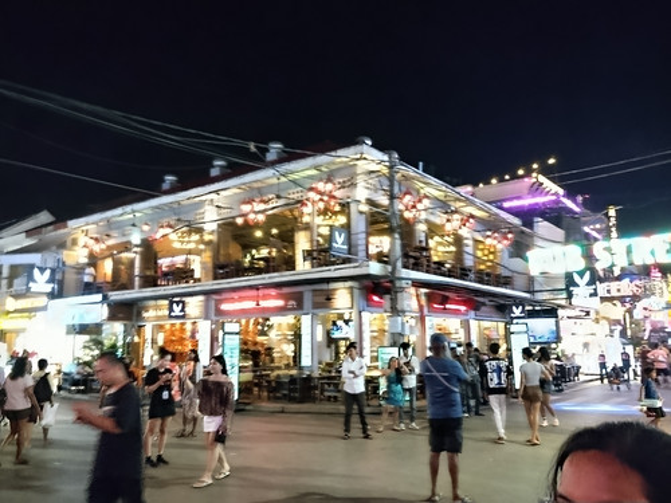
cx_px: 336
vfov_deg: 48.2
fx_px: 562
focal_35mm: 29
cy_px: 252
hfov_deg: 61.7
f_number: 1.8
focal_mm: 4.22
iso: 1600
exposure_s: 1/20
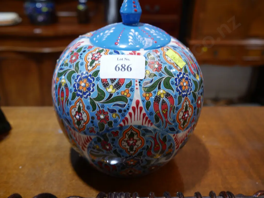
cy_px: 99
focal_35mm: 38
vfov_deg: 37.8
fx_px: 290
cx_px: 132
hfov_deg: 49.0
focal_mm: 19
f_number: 4.1
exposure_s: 1/60
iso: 250
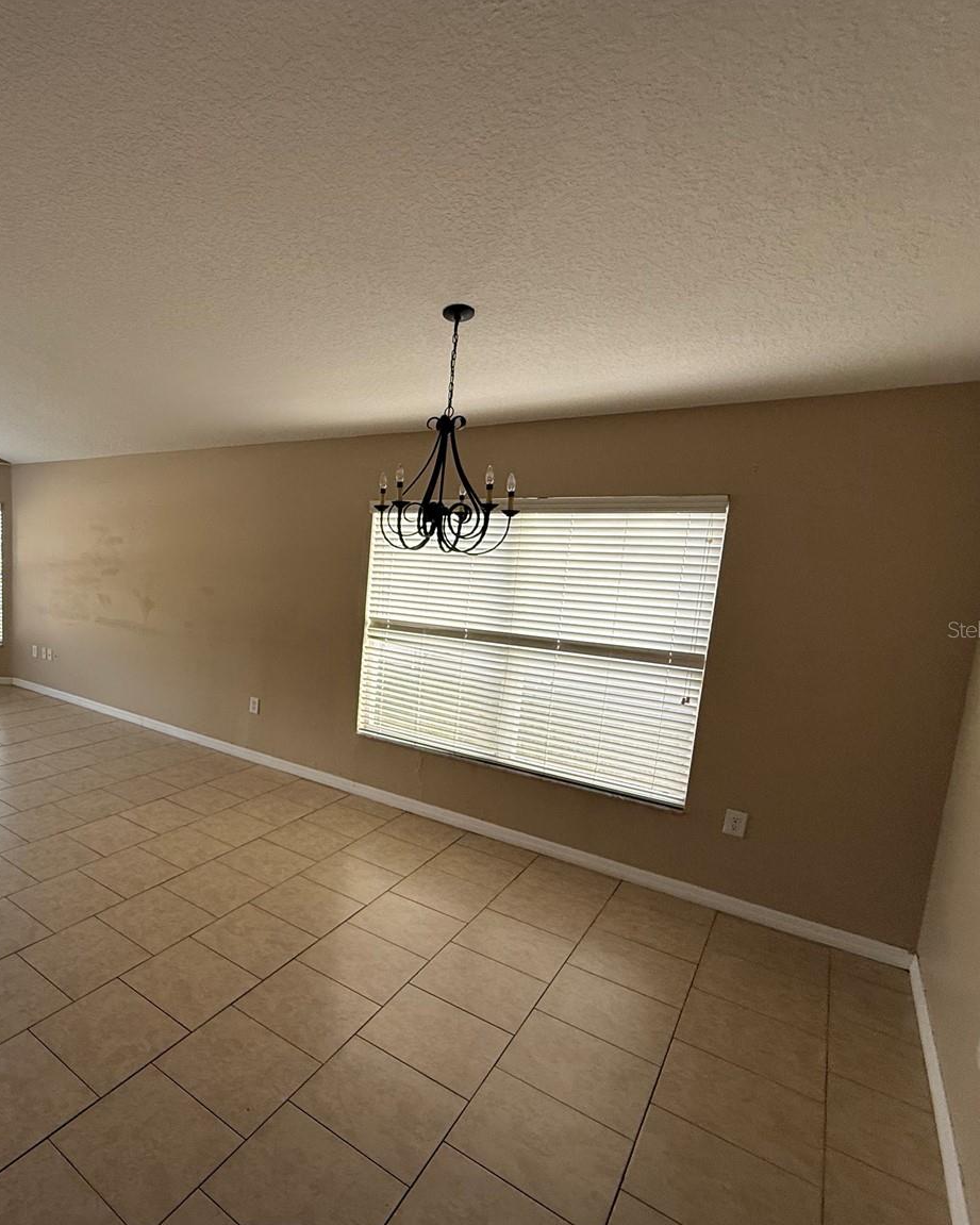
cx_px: 197
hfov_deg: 64.6
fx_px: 689
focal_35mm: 19
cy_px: 629
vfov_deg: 83.3
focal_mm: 2.22
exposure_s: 1/99
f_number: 2.2
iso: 100
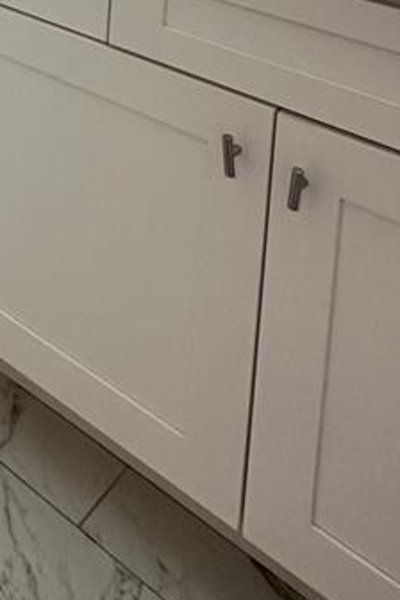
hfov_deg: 22.2
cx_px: -171
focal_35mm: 52
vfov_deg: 28.4
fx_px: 867
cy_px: -248
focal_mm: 2.22
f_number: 2.2
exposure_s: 1/120
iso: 200
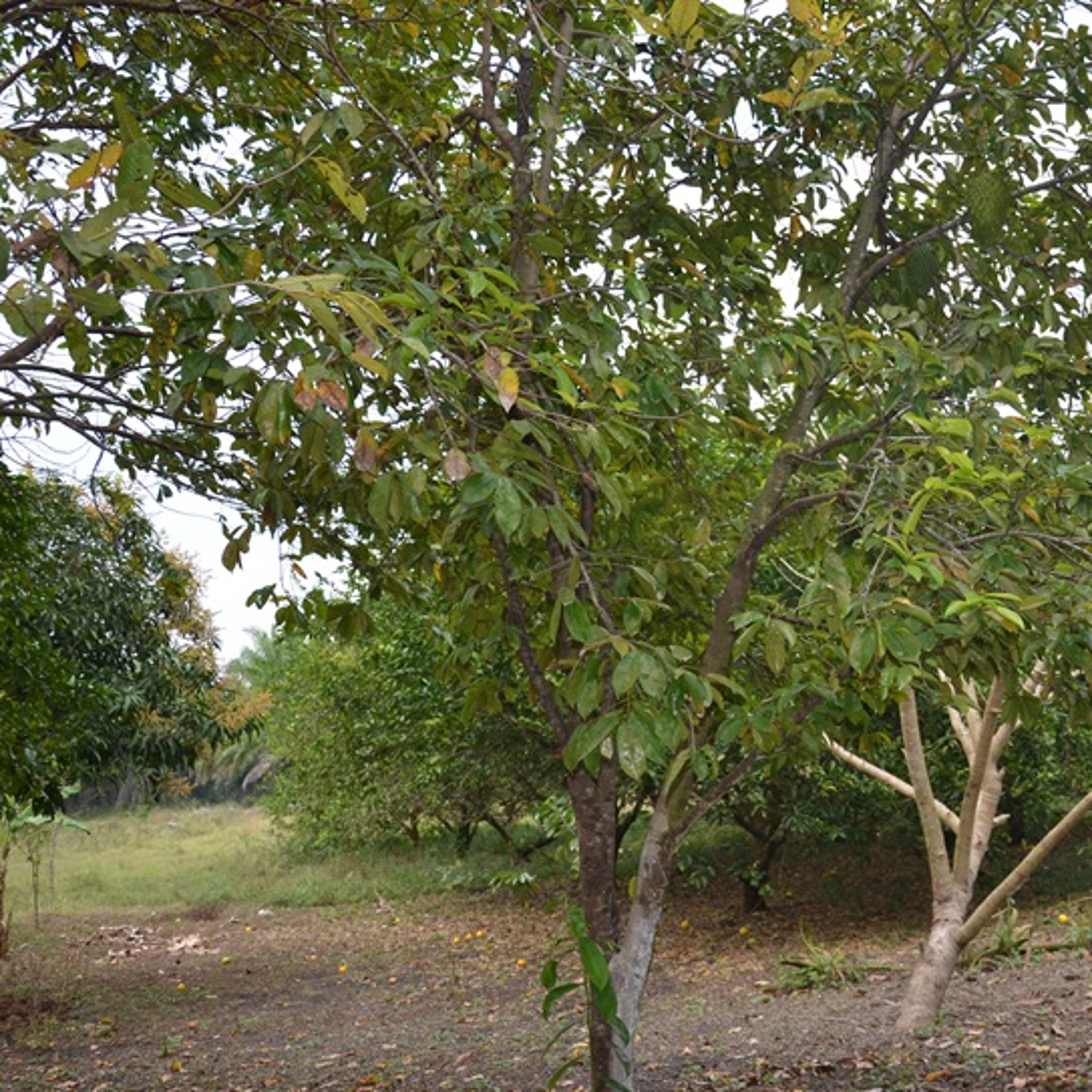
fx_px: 2883
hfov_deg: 21.1
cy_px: 521
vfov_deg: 21.4
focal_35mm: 81
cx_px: 902
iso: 100
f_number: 4.5
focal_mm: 35
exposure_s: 1/250
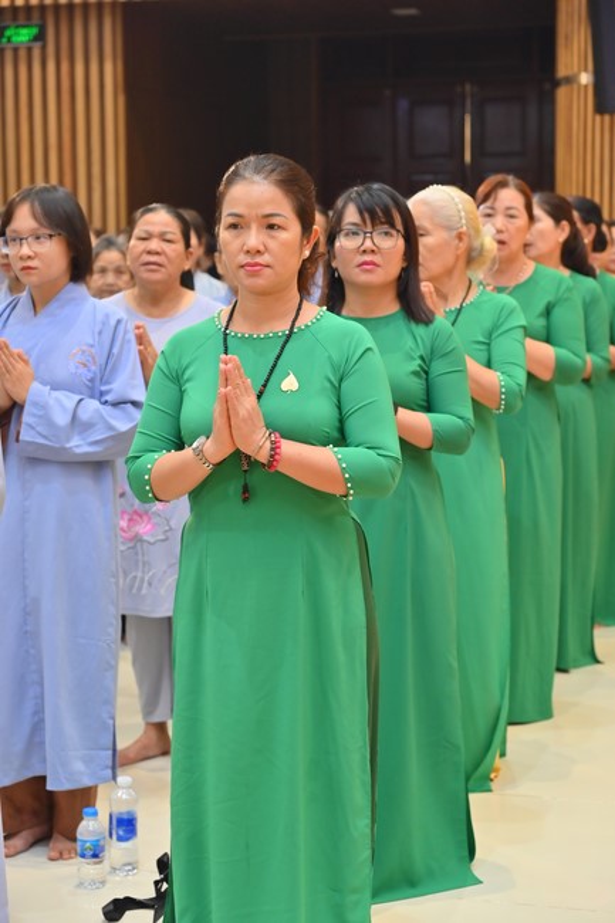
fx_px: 1795
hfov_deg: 19.4
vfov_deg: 28.9
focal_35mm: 70
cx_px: 308
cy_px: 462
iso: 1600
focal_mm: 70
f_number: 5
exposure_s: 1/100
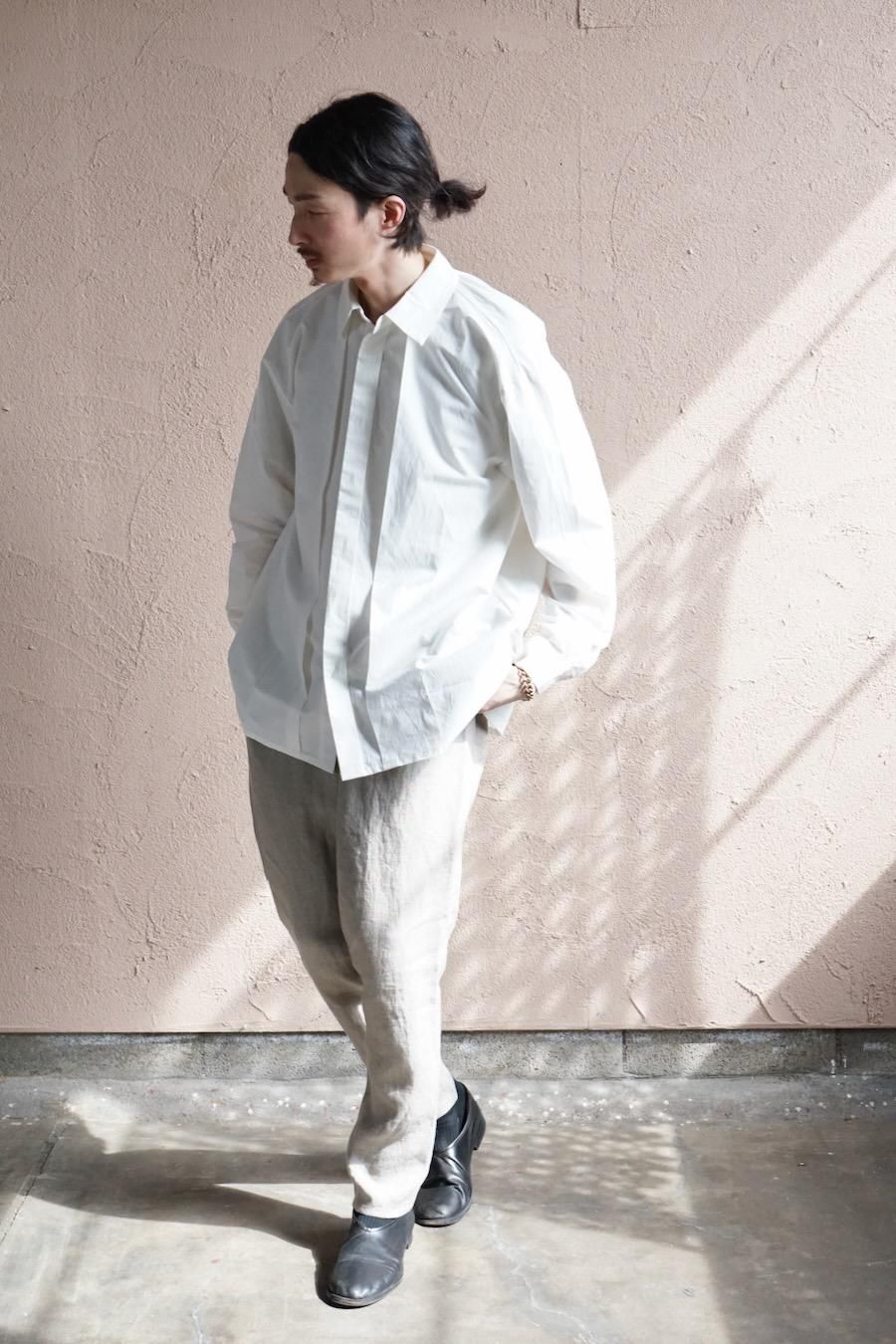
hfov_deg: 31.2
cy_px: 672
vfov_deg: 45.4
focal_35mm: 43
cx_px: 448
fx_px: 1605
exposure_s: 1/250
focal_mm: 43
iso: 2500
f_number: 7.1
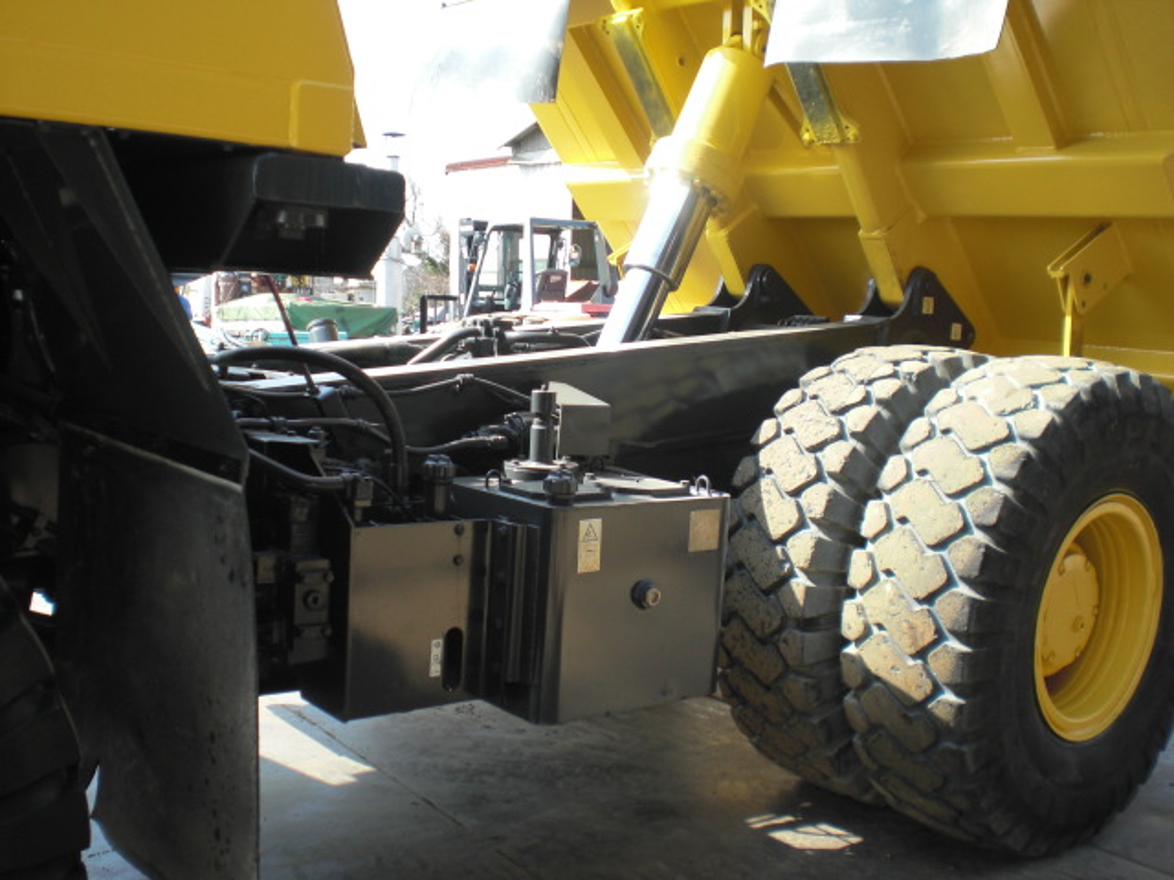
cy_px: 440
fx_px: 1289
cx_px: 587
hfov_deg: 49.0
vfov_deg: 37.7
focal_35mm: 38
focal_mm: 6.3
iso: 64
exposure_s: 1/200
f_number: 3.1
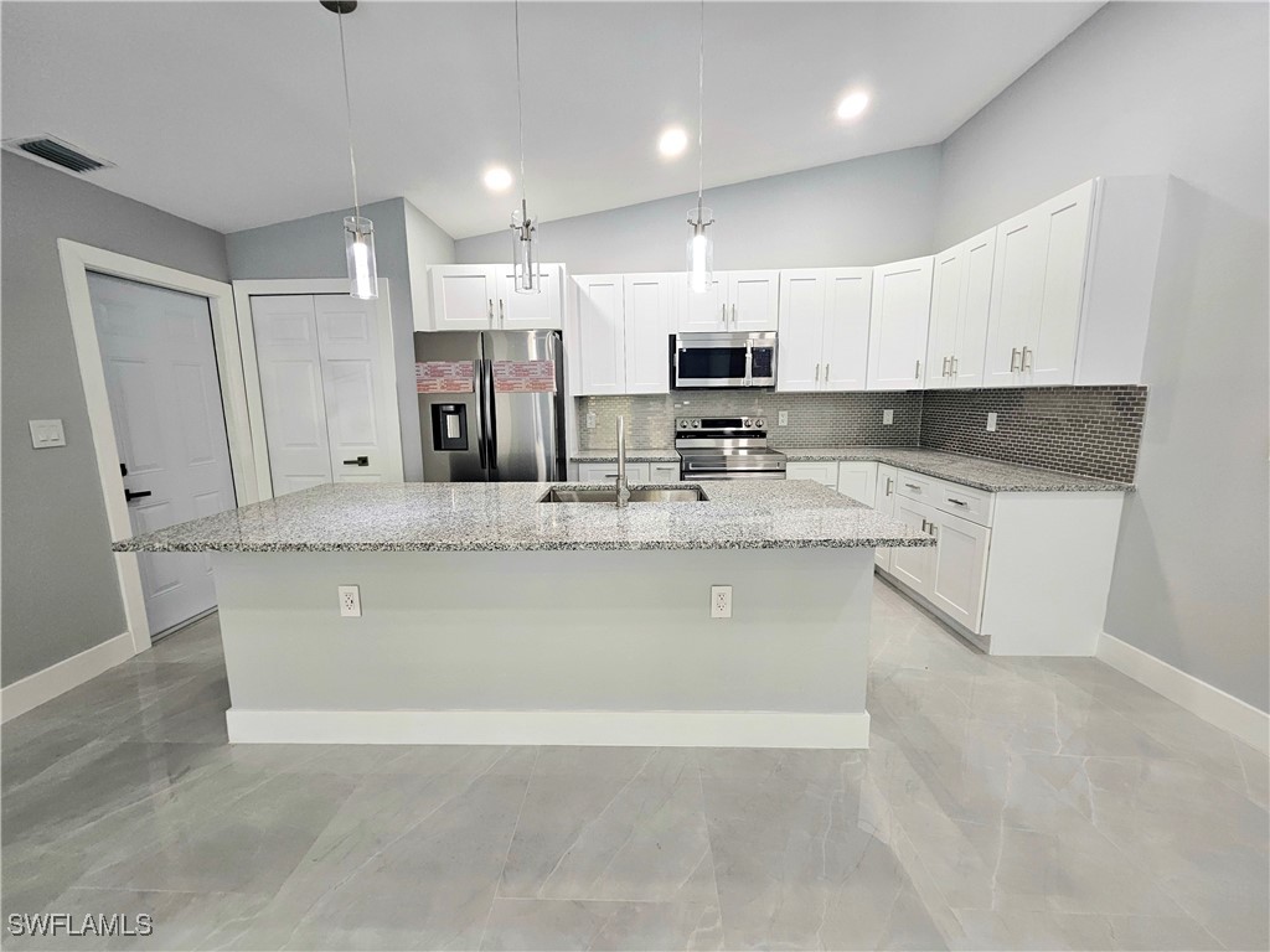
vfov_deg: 89.9
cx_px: 635
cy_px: 476
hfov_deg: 106.2
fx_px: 477
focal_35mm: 13
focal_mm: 1.74
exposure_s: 1/60.2
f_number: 2.2
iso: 100
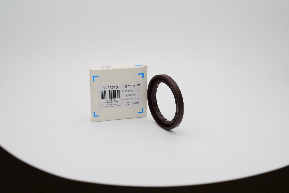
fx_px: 458
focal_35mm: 57
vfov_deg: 23.8
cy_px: 96
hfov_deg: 35.0
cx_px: 144
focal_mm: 38
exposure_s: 1/80
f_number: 10
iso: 1600
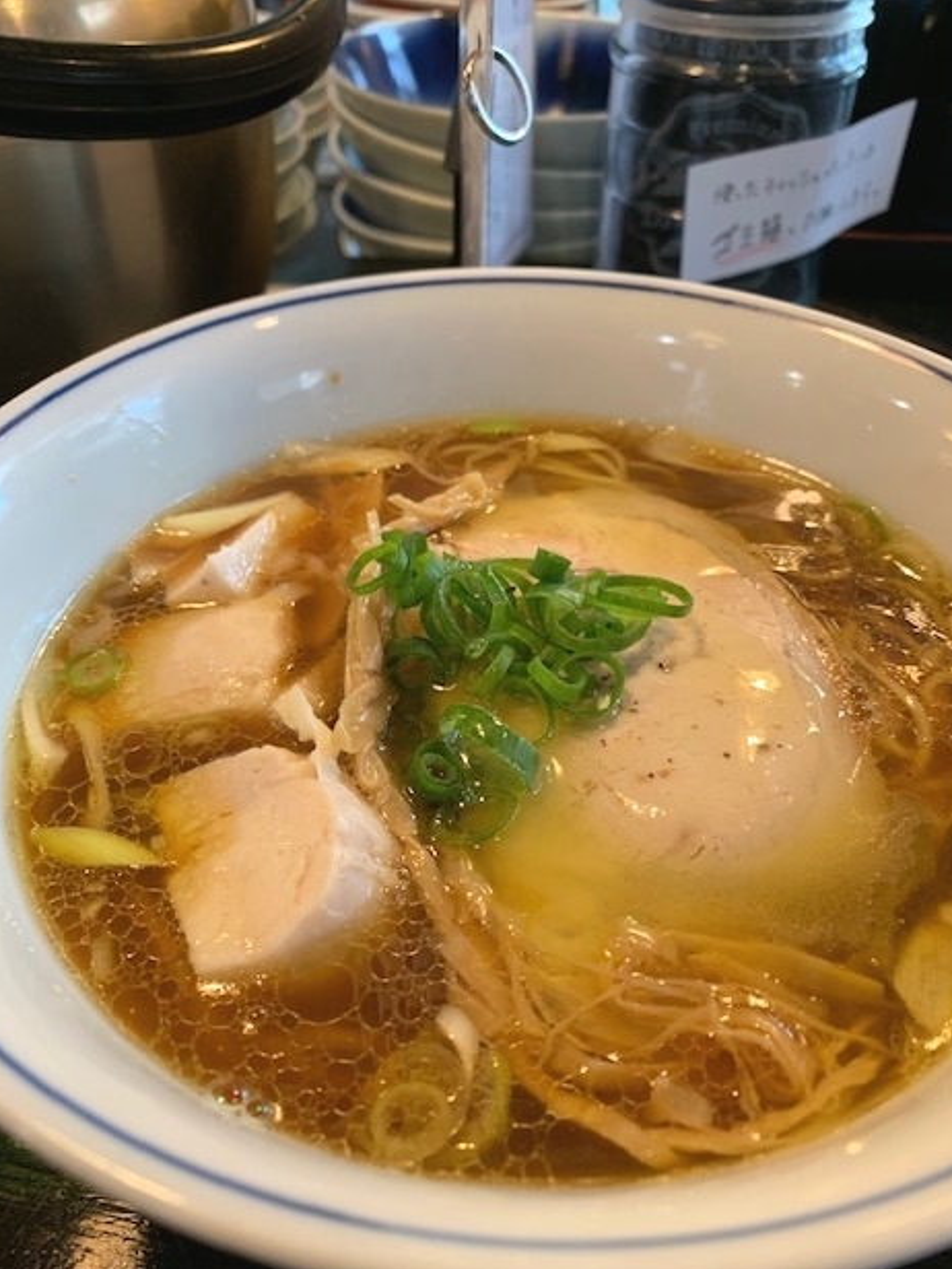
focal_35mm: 27
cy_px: 655
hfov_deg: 51.4
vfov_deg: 65.3
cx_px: 476
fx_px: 990
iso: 125
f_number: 1.8
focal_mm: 4.25
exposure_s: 1/60
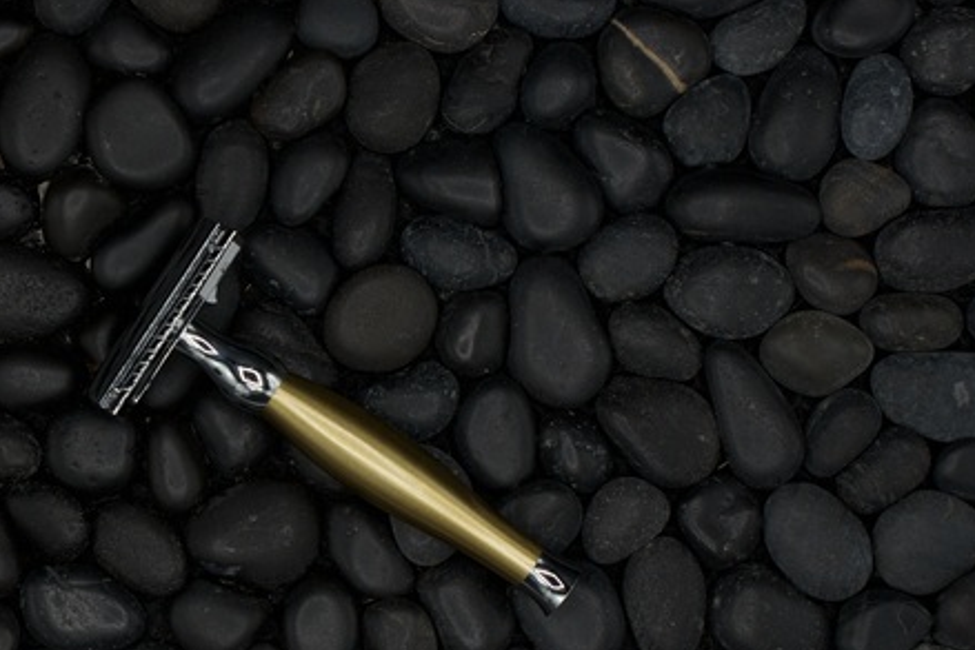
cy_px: 433
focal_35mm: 82
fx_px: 2221
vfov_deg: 16.6
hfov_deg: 24.7
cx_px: 373
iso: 500
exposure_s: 1/80
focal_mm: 40
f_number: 9
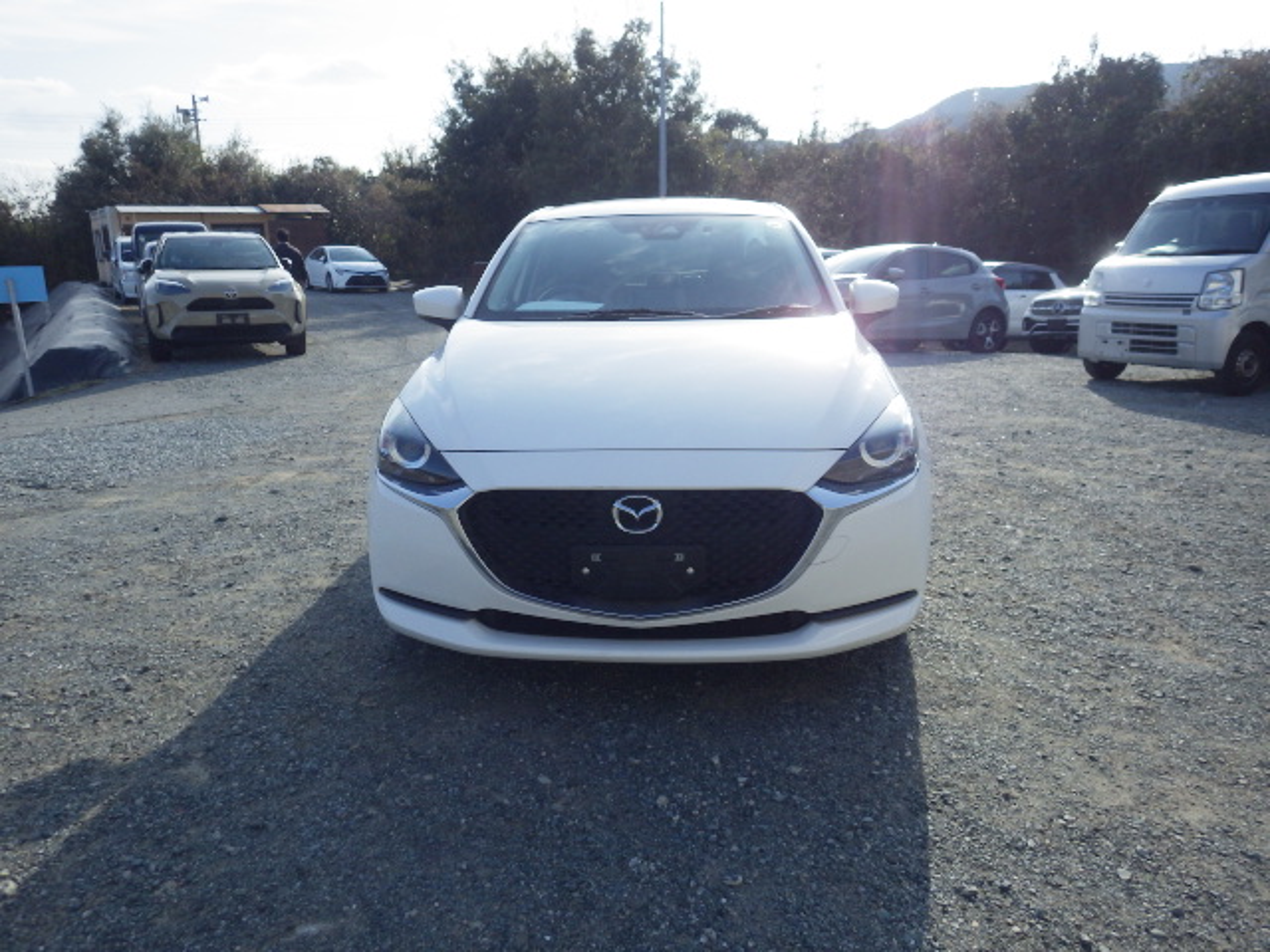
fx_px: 917
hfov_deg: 69.4
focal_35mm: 25
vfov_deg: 54.9
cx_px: 635
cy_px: 476
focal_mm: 4.5
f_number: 7.9
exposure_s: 1/250
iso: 250
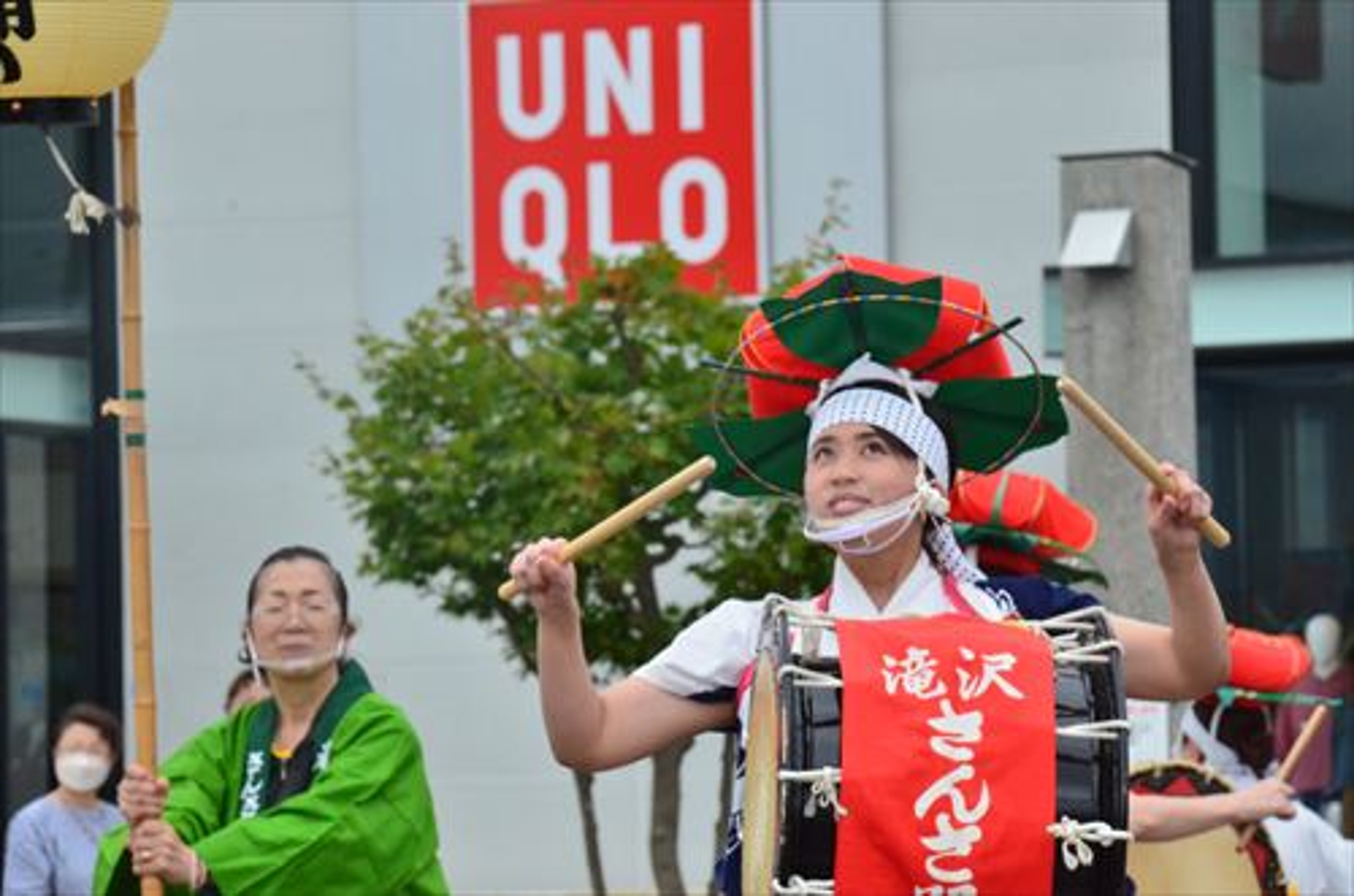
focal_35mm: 188
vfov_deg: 7.3
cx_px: 677
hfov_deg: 11.0
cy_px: 448
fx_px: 7036
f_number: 11
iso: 2500
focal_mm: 125
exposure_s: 1/2000
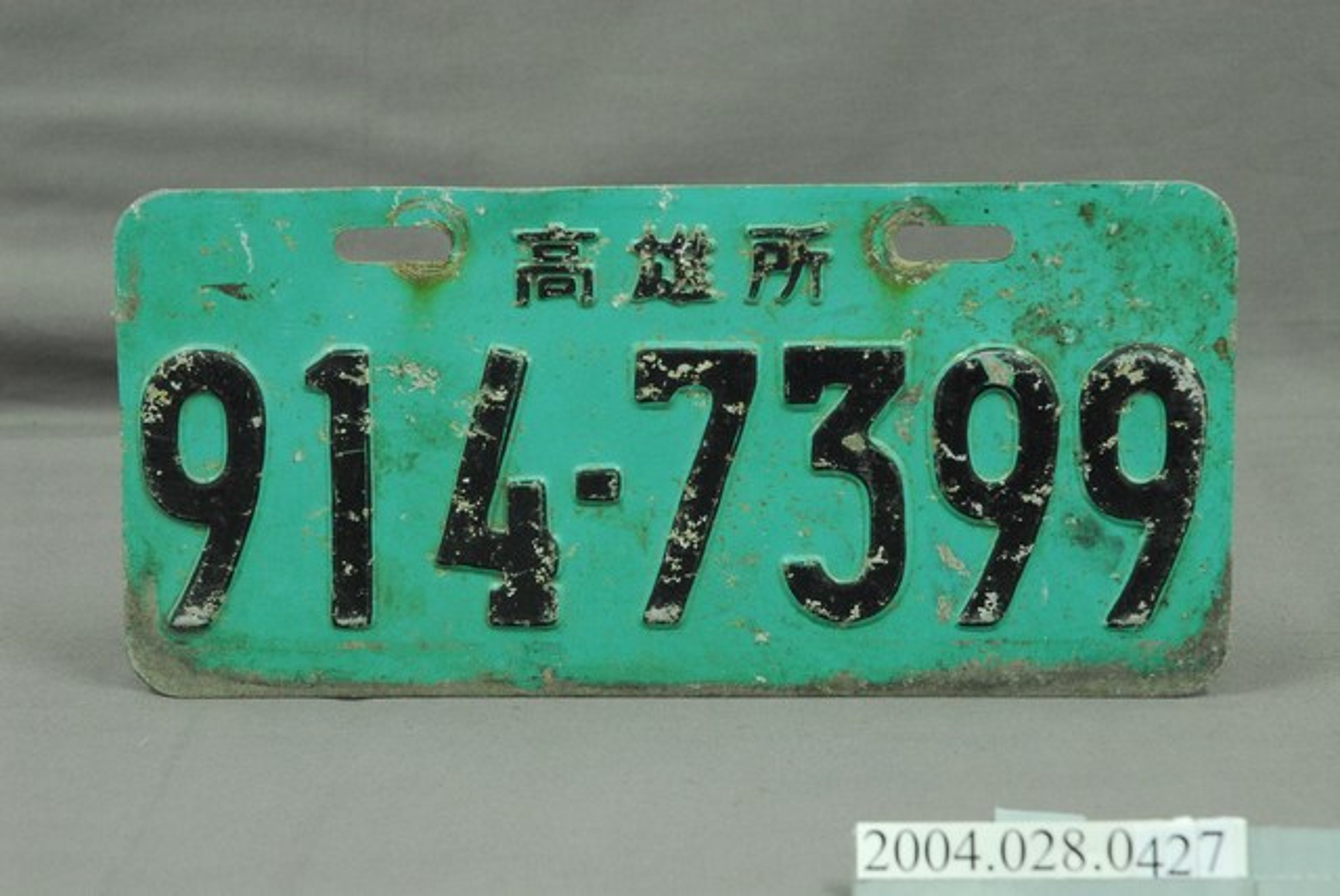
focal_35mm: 105
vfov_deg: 13.1
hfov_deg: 19.4
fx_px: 3912
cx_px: 670
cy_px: 448
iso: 1000
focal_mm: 70
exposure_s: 1/5
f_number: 10
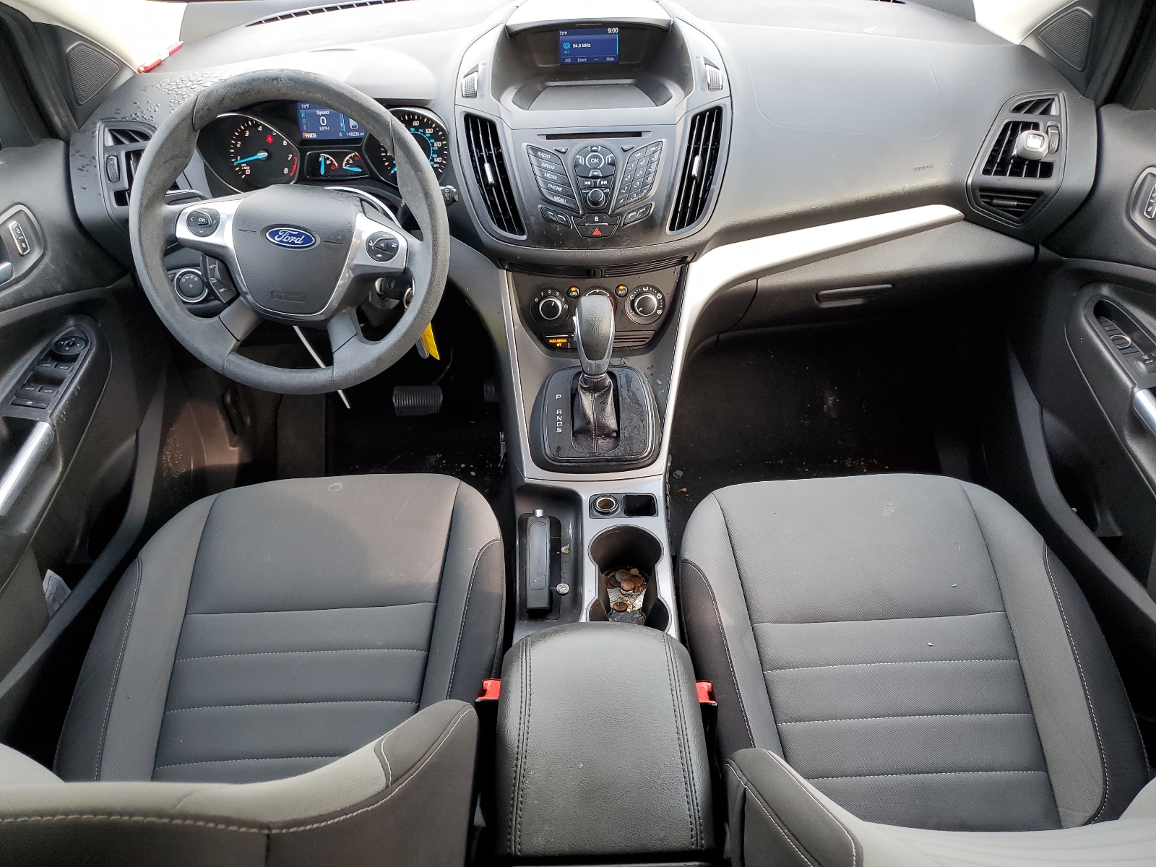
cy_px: 434
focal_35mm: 26
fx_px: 868
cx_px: 578
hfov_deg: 67.3
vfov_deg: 53.1
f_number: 1.5
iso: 68
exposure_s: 1/120
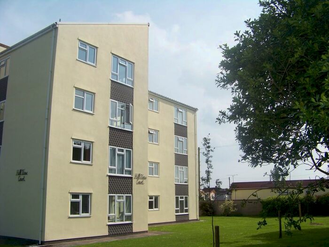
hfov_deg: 51.4
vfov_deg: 39.7
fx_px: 342
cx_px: 164
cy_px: 124
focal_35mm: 36
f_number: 4
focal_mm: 5.85
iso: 66
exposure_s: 1/800
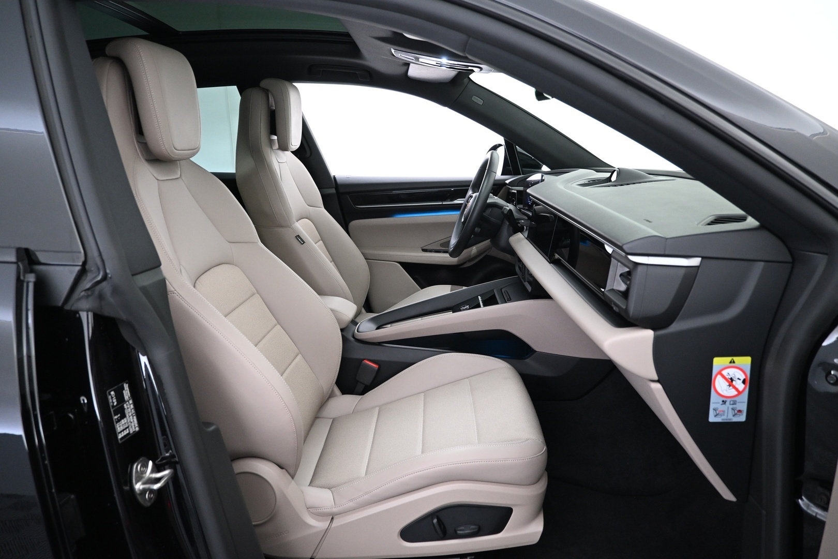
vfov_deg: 53.1
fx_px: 559
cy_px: 280
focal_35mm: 24
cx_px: 419
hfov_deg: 73.7
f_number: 3.5
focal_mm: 16
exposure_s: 1/25
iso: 1600
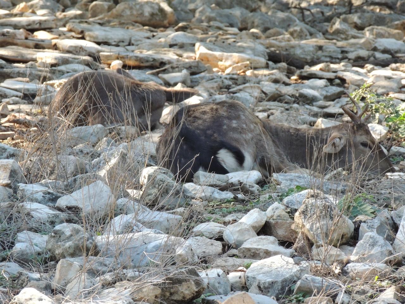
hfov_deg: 5.0
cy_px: 152
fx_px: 4680
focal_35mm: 400
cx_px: 202
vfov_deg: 3.7
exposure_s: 1/400
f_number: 4.8
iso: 560
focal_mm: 71.3
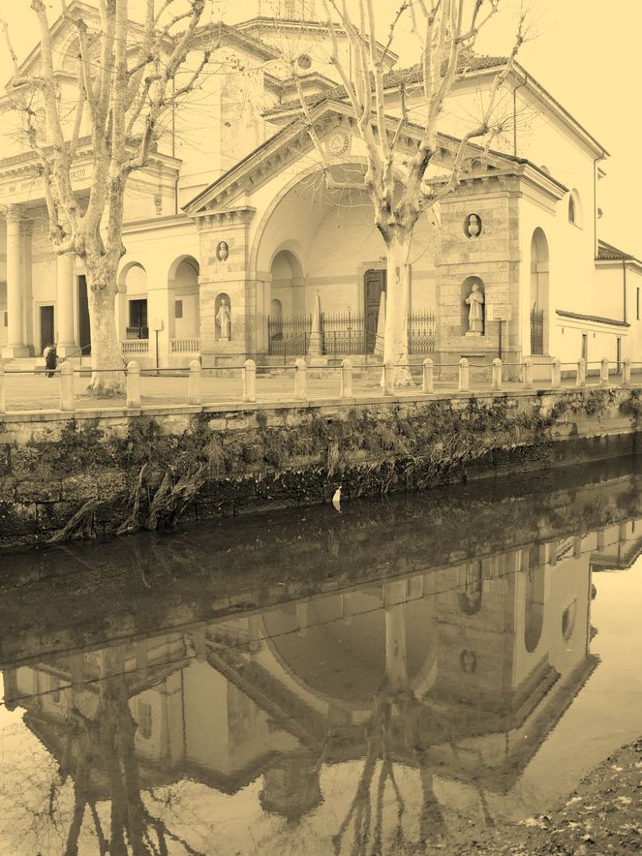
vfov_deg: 59.9
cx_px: 316
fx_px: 742
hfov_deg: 46.8
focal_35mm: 30
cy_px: 399
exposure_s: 1/25
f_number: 5.6
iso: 200
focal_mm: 18
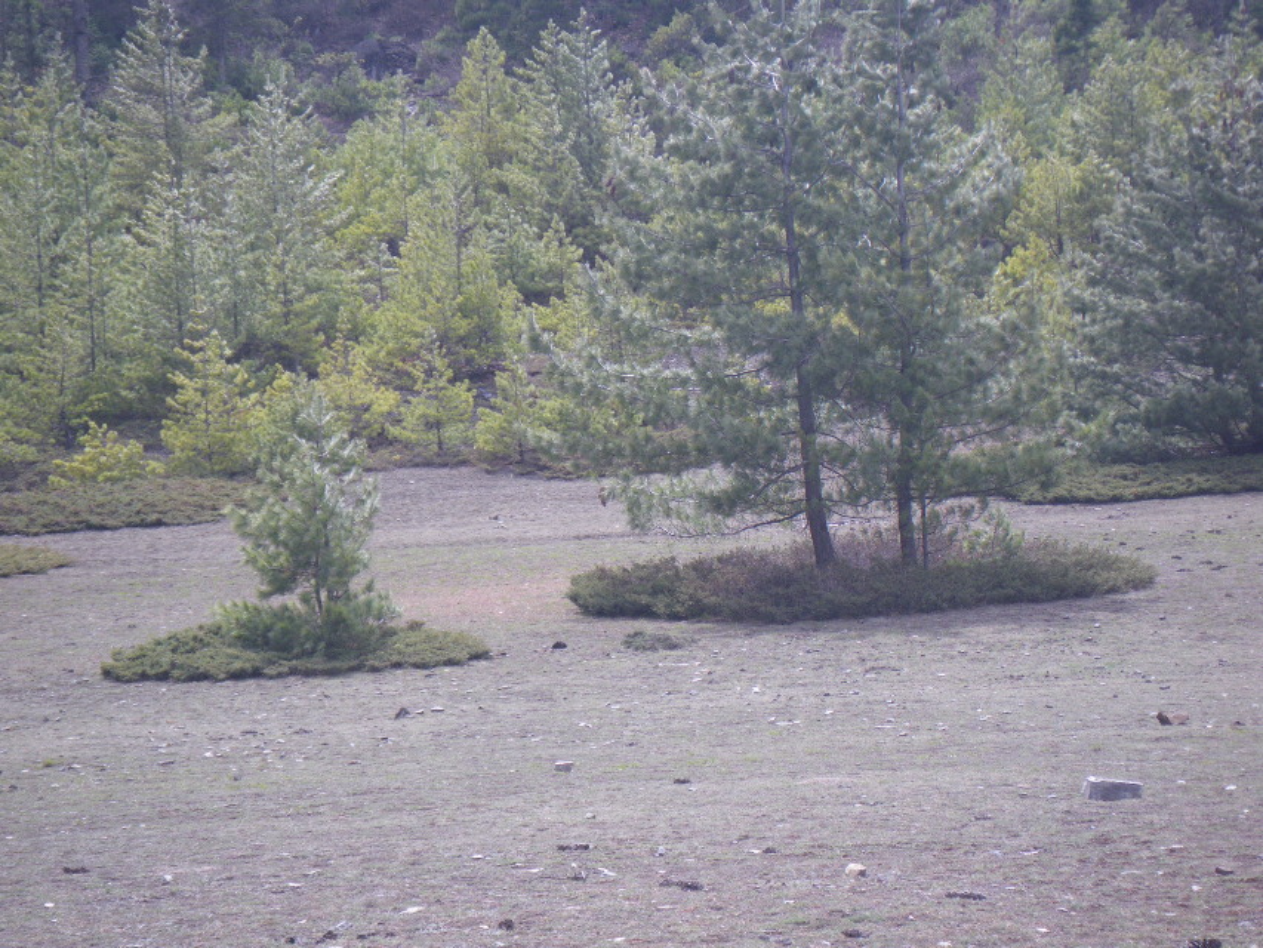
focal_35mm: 115
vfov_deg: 12.9
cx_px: 632
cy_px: 474
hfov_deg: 17.1
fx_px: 4196
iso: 100
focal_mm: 20.6
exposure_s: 1/160
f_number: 5.2
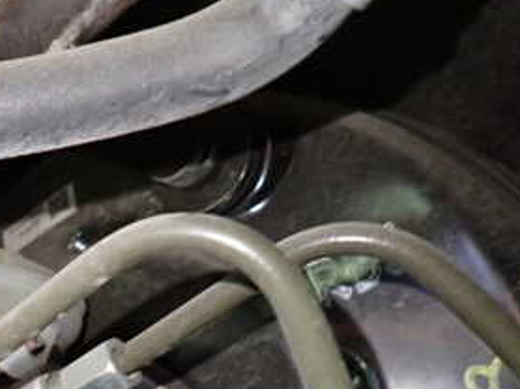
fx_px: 810
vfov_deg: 25.7
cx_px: 0
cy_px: 385
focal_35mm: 54
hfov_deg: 32.7
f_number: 2
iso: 500
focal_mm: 4.5
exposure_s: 1/30
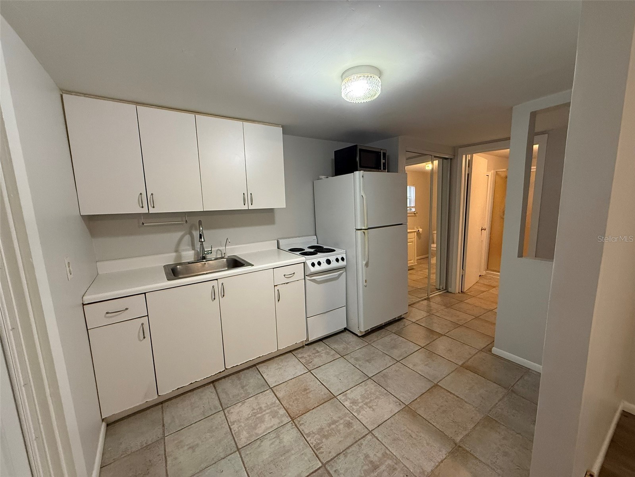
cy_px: 238
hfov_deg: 102.1
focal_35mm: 14
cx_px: 318
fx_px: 257
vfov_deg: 85.7
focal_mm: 2.22
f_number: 2.2
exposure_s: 1/60
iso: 400
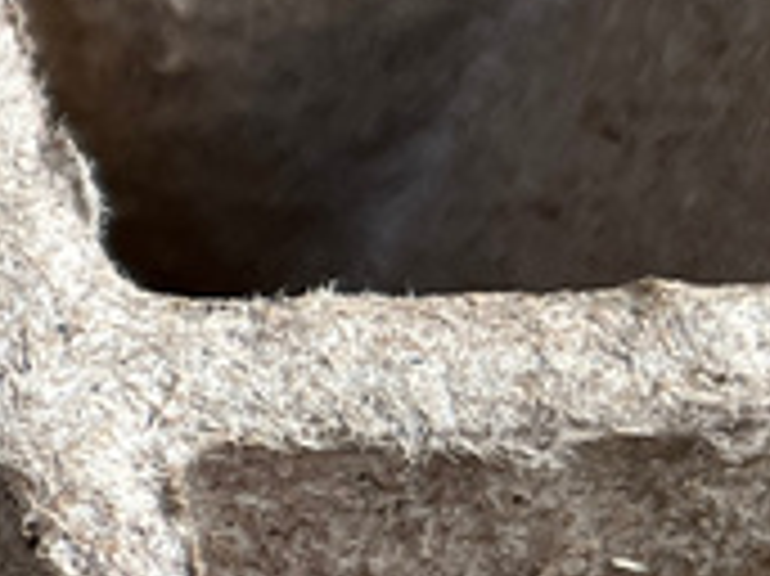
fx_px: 3468
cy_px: 292
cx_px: -914
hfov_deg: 11.1
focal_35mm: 156
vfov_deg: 9.5
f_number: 1.5
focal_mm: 5.7
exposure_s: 1/120
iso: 125
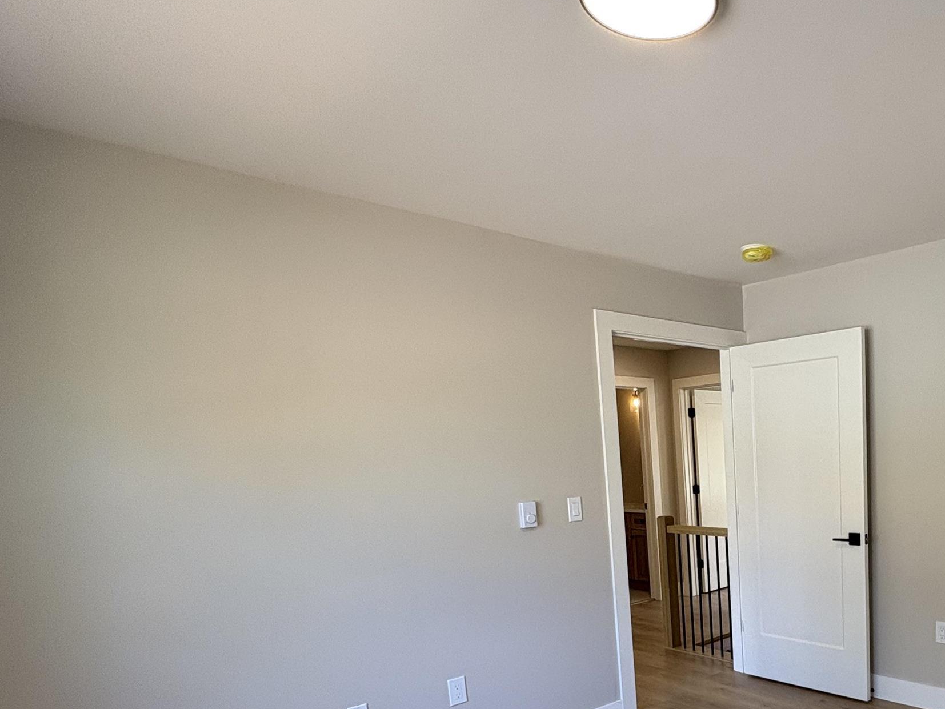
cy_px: 550
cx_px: 777
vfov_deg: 50.4
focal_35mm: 26
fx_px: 710
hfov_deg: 60.9
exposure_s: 1/120
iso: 100
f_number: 2.2
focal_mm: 2.22
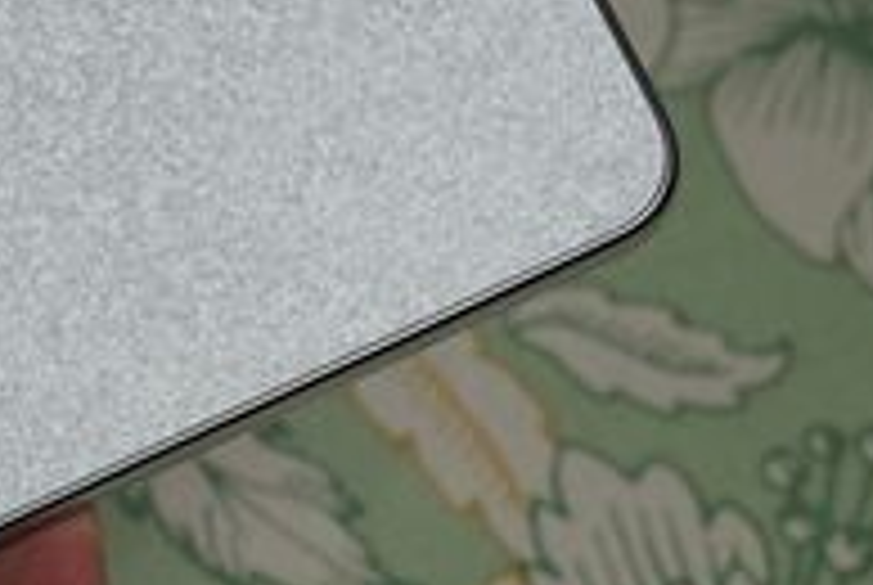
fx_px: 3910
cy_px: 268
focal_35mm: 161
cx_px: -414
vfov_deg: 8.6
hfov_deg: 12.2
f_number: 6.3
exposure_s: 1/160
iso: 320
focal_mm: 51
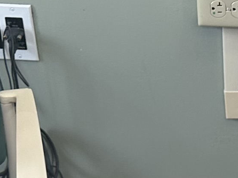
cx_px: 292
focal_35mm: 174
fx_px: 1196
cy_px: 397
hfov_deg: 11.1
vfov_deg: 8.0
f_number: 1.78
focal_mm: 6.86
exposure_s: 1/120
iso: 80
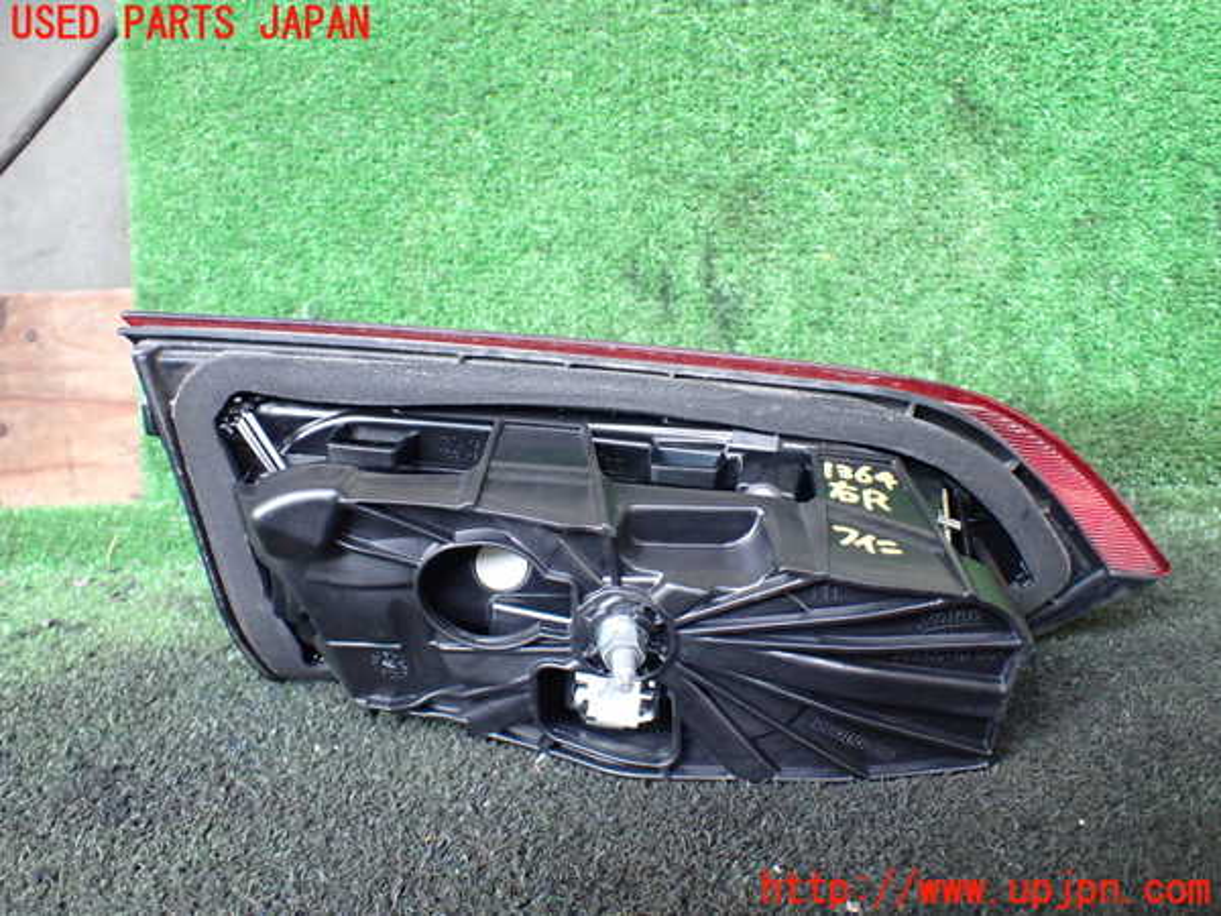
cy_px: 458
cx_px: 610
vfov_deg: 46.8
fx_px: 1058
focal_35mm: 30
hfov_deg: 60.0
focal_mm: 5.4
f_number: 2.3
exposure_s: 1/30
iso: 1000
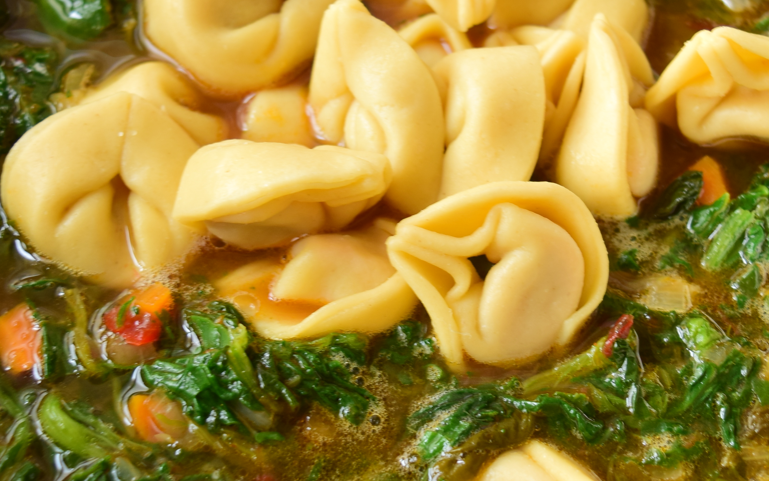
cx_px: 417
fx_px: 1529
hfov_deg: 28.2
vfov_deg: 17.9
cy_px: 235
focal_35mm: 73
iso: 100
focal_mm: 25
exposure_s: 1/20
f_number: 4
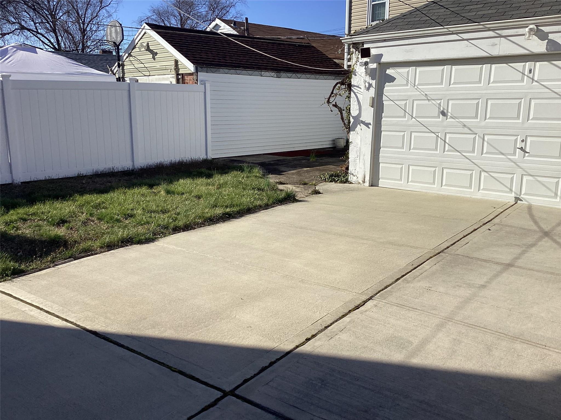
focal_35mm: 31
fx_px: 502
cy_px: 210
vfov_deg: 45.4
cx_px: 280
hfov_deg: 58.4
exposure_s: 1/1773
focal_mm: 3.3
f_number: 2.4
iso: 25
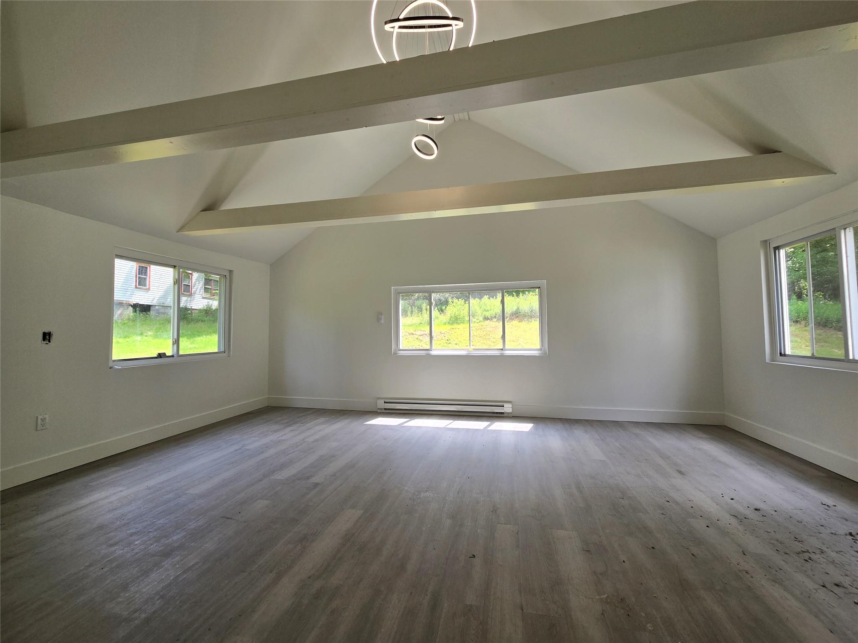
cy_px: 322
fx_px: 322
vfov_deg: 89.9
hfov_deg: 106.2
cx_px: 429
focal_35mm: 13
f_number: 2.2
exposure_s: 1/229
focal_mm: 2.2
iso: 50
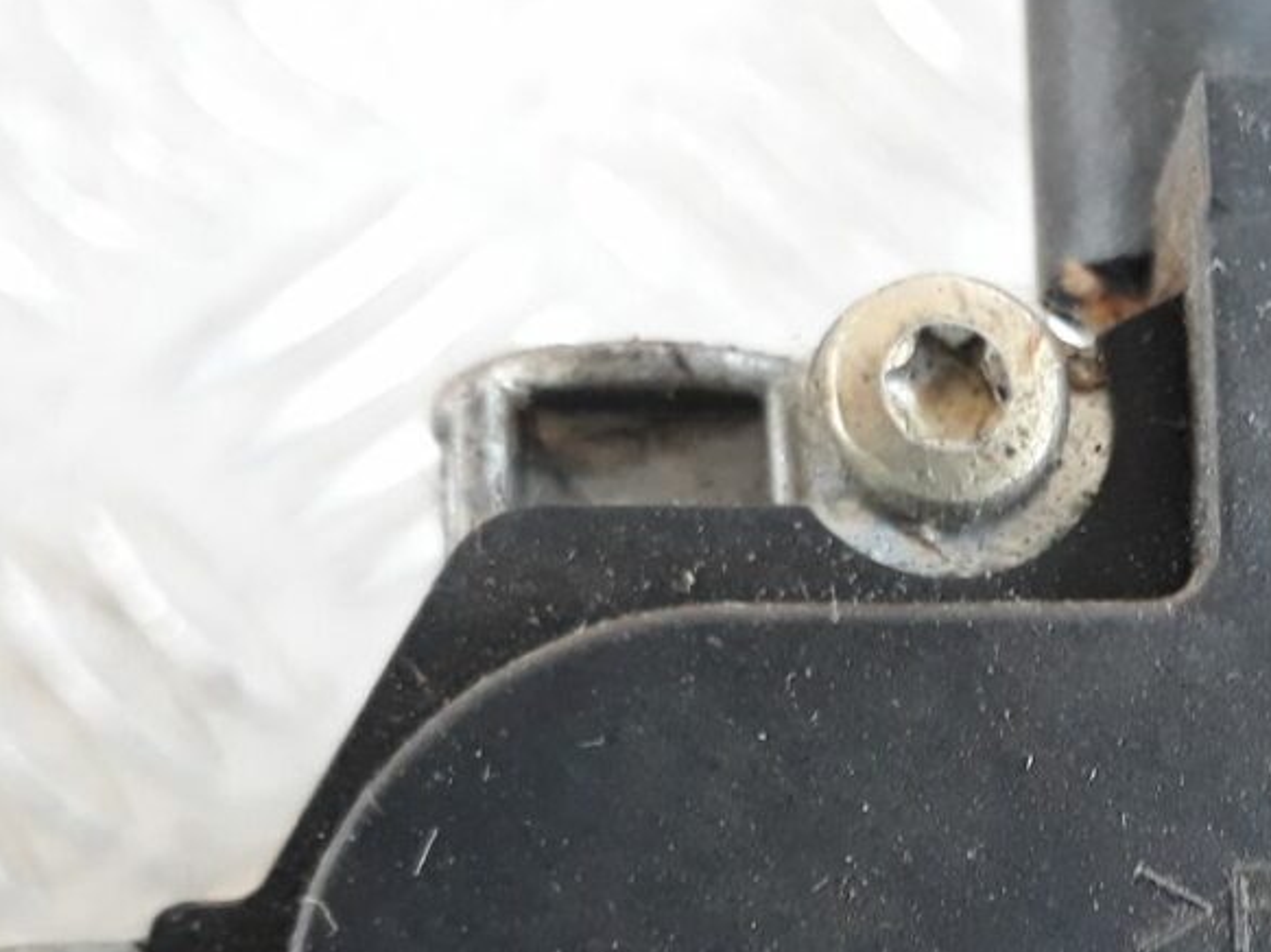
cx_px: 1247
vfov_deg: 21.8
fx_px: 2386
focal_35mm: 65
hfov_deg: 28.2
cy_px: 945
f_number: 1.9
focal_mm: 3.6
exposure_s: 1/17
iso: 200
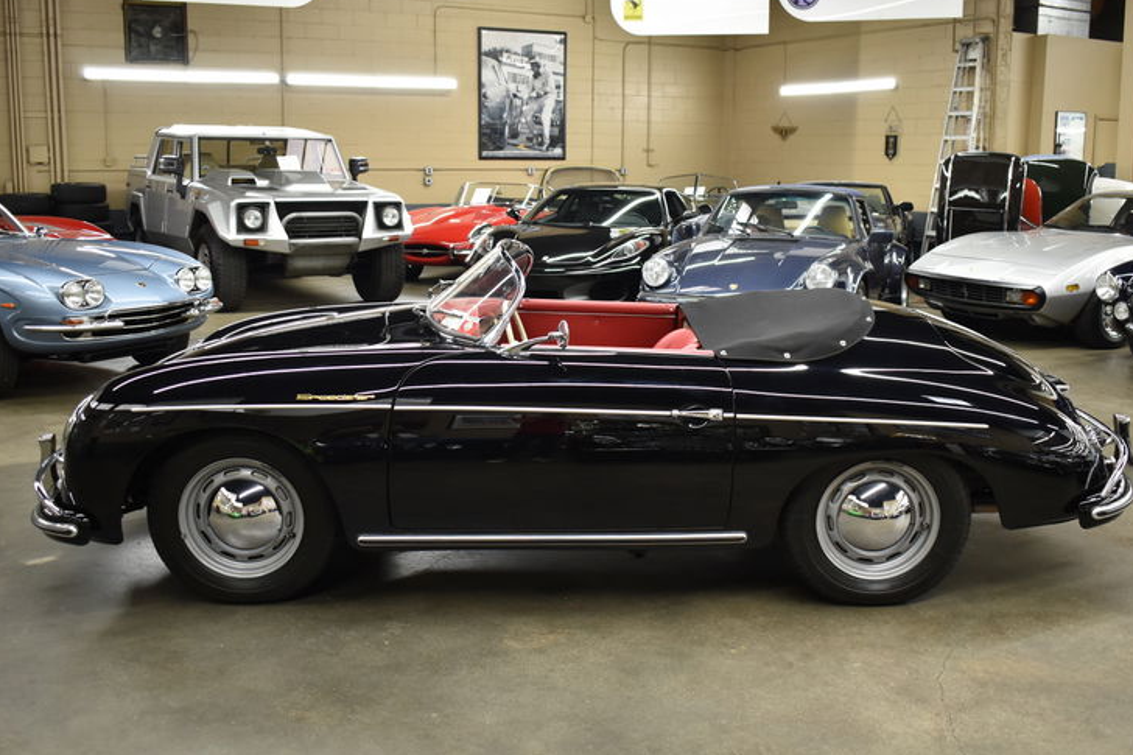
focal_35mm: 38
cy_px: 363
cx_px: 582
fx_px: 1196
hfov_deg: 50.7
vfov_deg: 35.0
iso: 640
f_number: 3.8
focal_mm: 24
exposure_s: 1/40
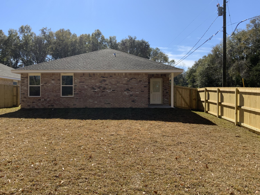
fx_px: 218
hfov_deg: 61.7
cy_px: 98
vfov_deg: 48.2
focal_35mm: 29
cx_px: 130
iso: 16
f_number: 1.8
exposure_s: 1/1730
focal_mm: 3
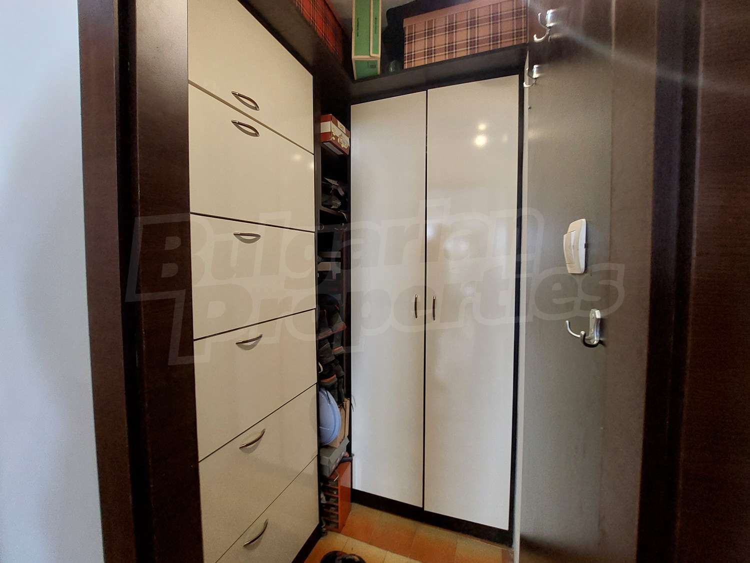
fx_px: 282
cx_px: 375
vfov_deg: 89.9
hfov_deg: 106.2
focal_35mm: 13
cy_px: 282
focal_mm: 1.74
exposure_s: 1/33
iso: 320
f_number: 2.2
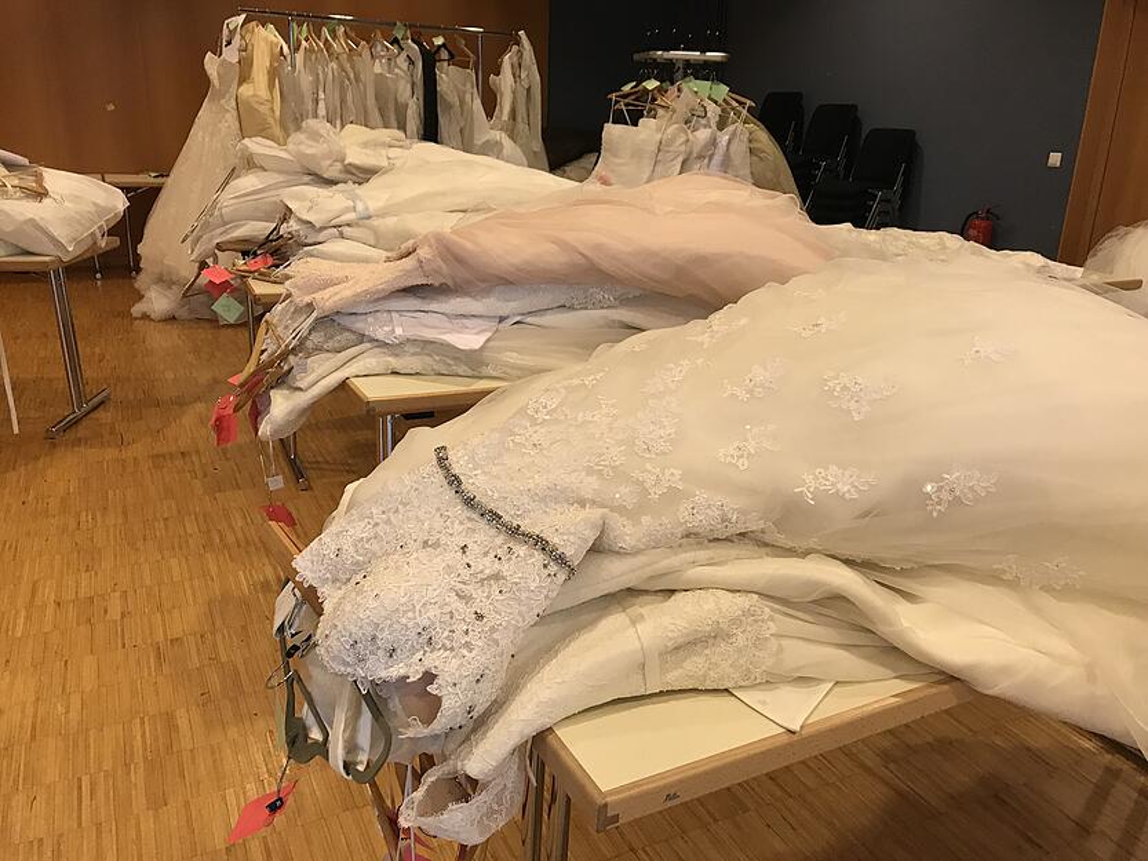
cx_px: 574
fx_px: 929
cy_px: 430
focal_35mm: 28
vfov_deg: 49.8
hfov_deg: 63.4
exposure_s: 1/30
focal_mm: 3.99
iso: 25
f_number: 1.8
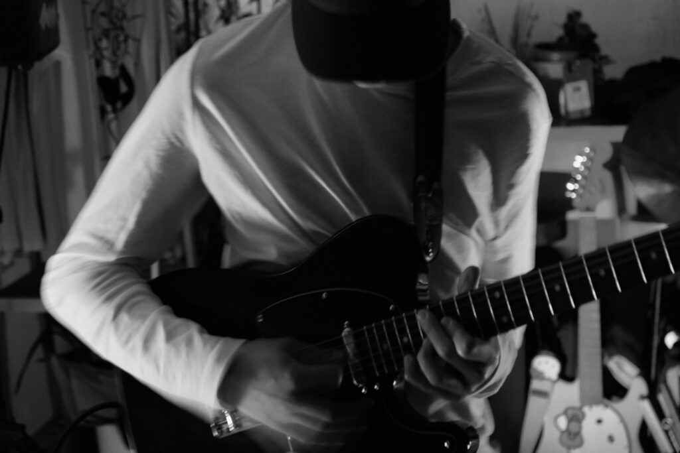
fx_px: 1568
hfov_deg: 24.5
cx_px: 340
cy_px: 226
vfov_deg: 16.5
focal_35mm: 83
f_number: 4
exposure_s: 1/15
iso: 3200
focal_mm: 55
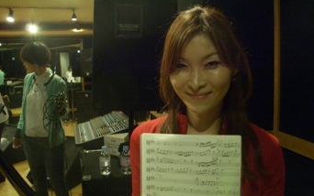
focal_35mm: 38
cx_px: 154
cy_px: 101
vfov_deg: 33.6
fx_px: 325
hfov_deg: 51.5
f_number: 2.6
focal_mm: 5.8
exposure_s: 1/8
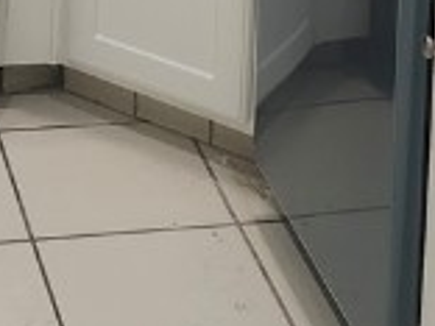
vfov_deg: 8.7
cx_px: 47
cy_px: -527
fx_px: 1898
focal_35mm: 151
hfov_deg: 13.0
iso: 125
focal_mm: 5.54
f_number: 1.8
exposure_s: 1/120
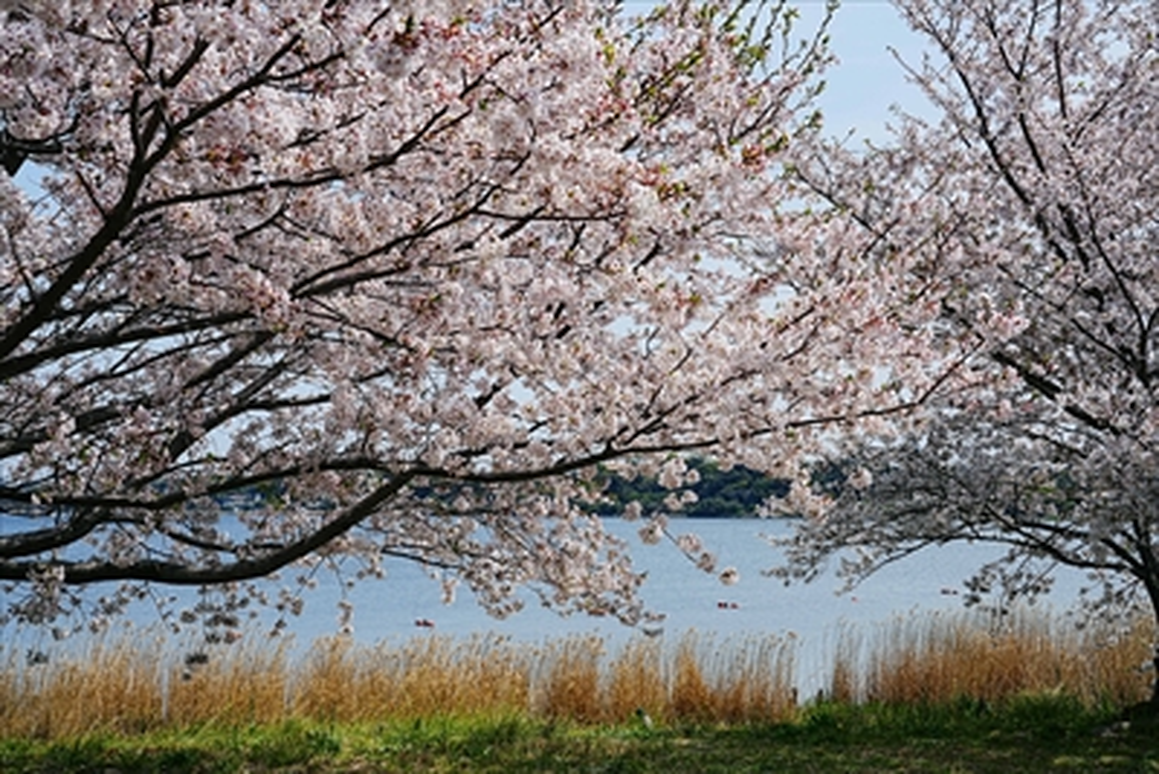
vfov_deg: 29.3
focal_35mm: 46
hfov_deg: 42.7
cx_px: 580
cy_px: 387
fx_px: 1481
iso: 100
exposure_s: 1/500
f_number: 8
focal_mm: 46
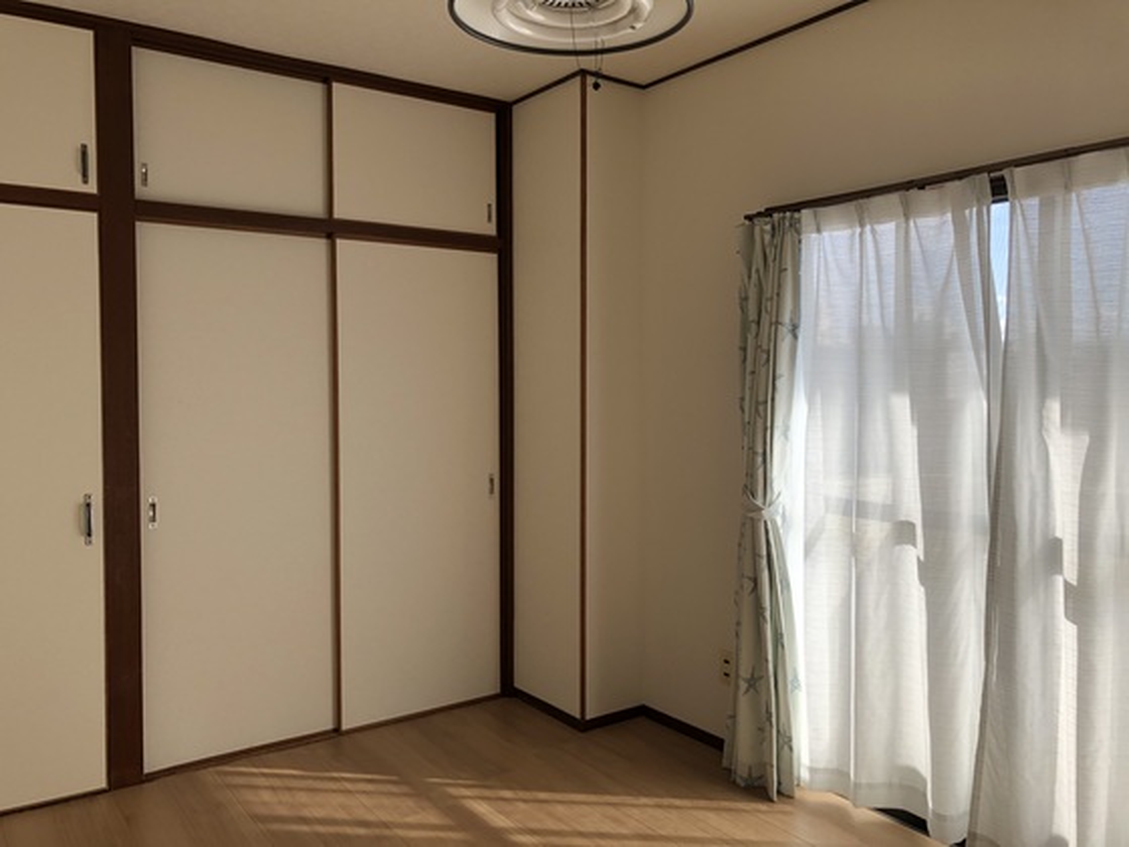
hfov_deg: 63.4
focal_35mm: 28
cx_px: 564
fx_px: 913
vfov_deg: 49.7
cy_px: 424
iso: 20
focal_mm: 3.99
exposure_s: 1/165
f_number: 1.8
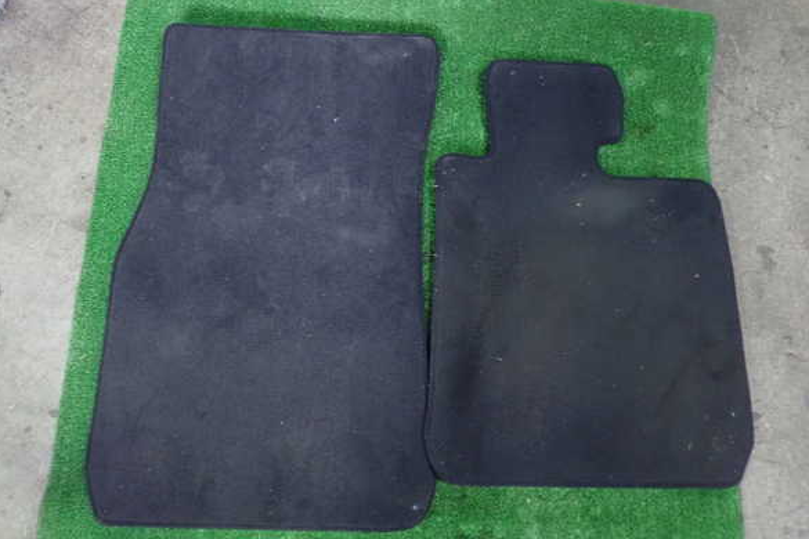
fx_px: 719
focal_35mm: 32
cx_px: 408
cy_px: 275
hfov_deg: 58.7
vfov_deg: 41.1
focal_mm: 5.5
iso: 800
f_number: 2.3
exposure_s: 1/80
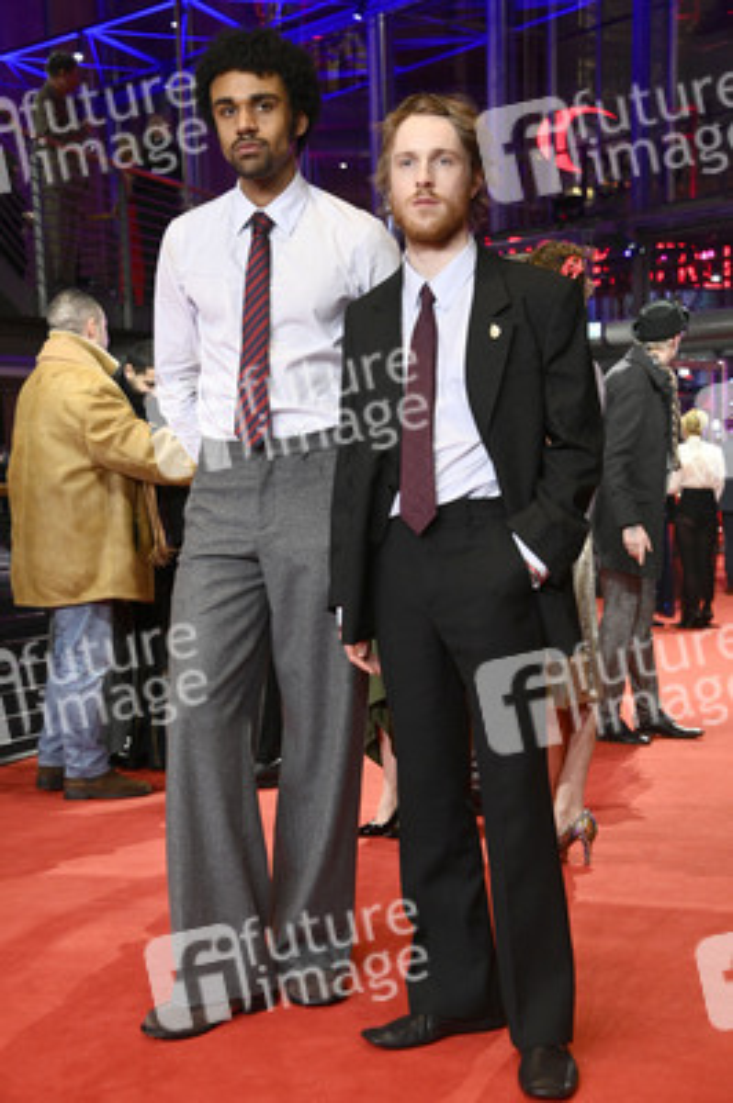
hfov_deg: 23.3
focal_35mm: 58
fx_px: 1774
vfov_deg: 34.5
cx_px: 366
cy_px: 552
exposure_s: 1/200
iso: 5000
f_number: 5.6
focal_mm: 58
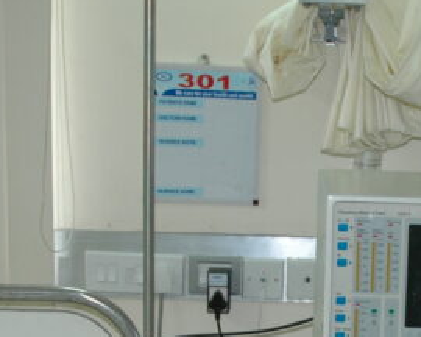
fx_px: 1196
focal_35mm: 96
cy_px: 350
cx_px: 437
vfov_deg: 15.7
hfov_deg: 19.3
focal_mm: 18
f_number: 3.5
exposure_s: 1/80
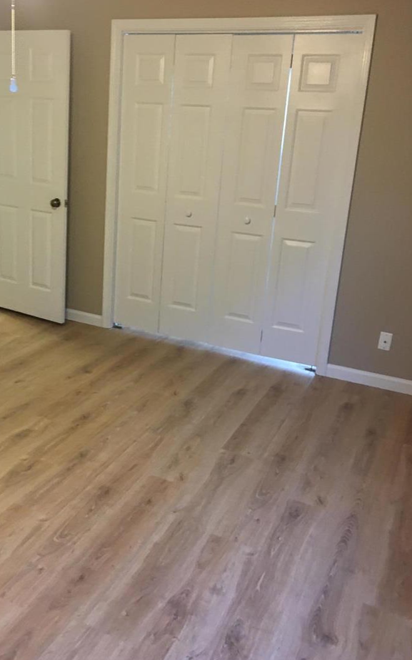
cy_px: 311
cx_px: 146
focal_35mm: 35
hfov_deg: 36.0
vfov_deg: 55.3
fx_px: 629
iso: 80
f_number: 2.2
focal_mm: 4.15
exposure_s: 1/15
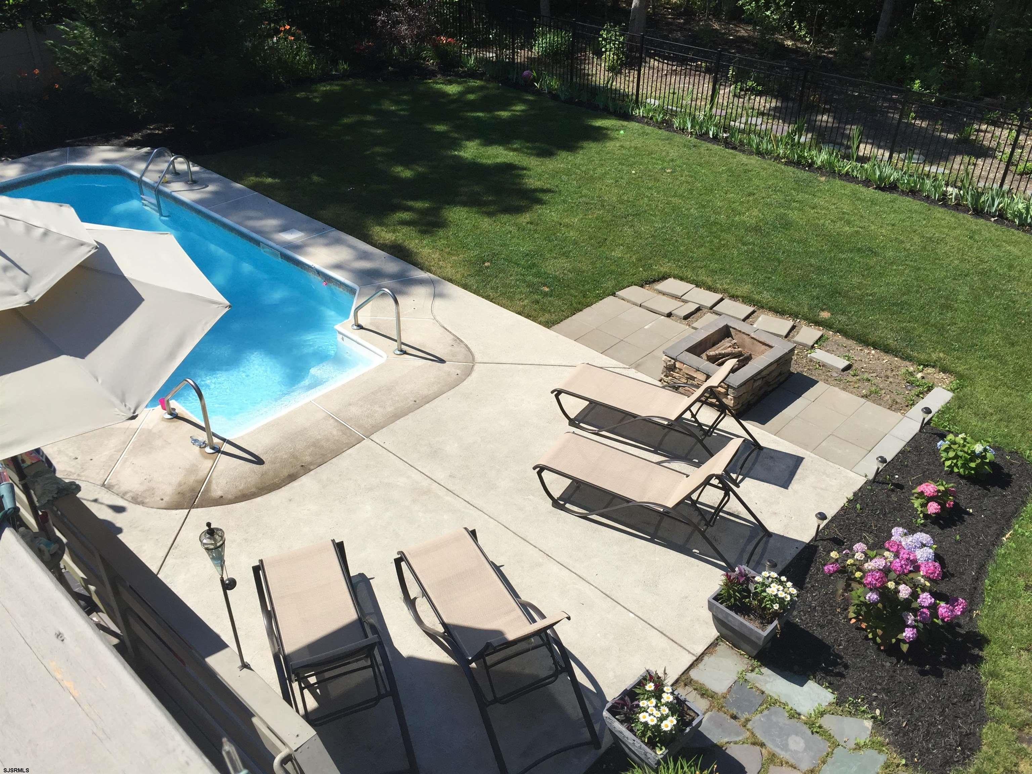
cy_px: 387
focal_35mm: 29
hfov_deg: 61.7
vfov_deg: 48.2
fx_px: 865
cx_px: 516
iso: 32
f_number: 2.2
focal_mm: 4.15
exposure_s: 1/2083
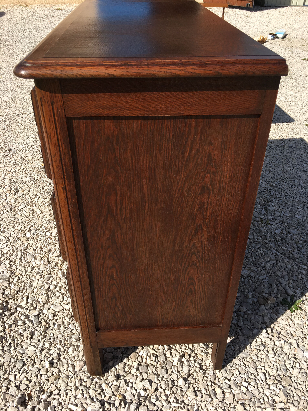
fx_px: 344
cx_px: 154
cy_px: 206
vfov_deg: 61.7
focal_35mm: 29
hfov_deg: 48.2
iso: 25
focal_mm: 4.15
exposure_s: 1/1202
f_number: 2.2
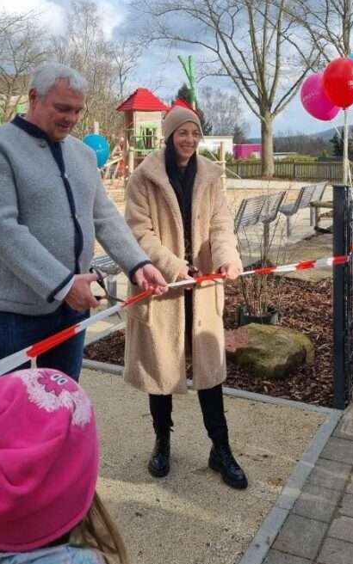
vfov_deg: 49.3
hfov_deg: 32.7
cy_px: 178
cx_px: 203
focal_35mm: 39
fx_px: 600
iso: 50
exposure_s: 1/1852
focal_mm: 5.4
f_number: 1.8
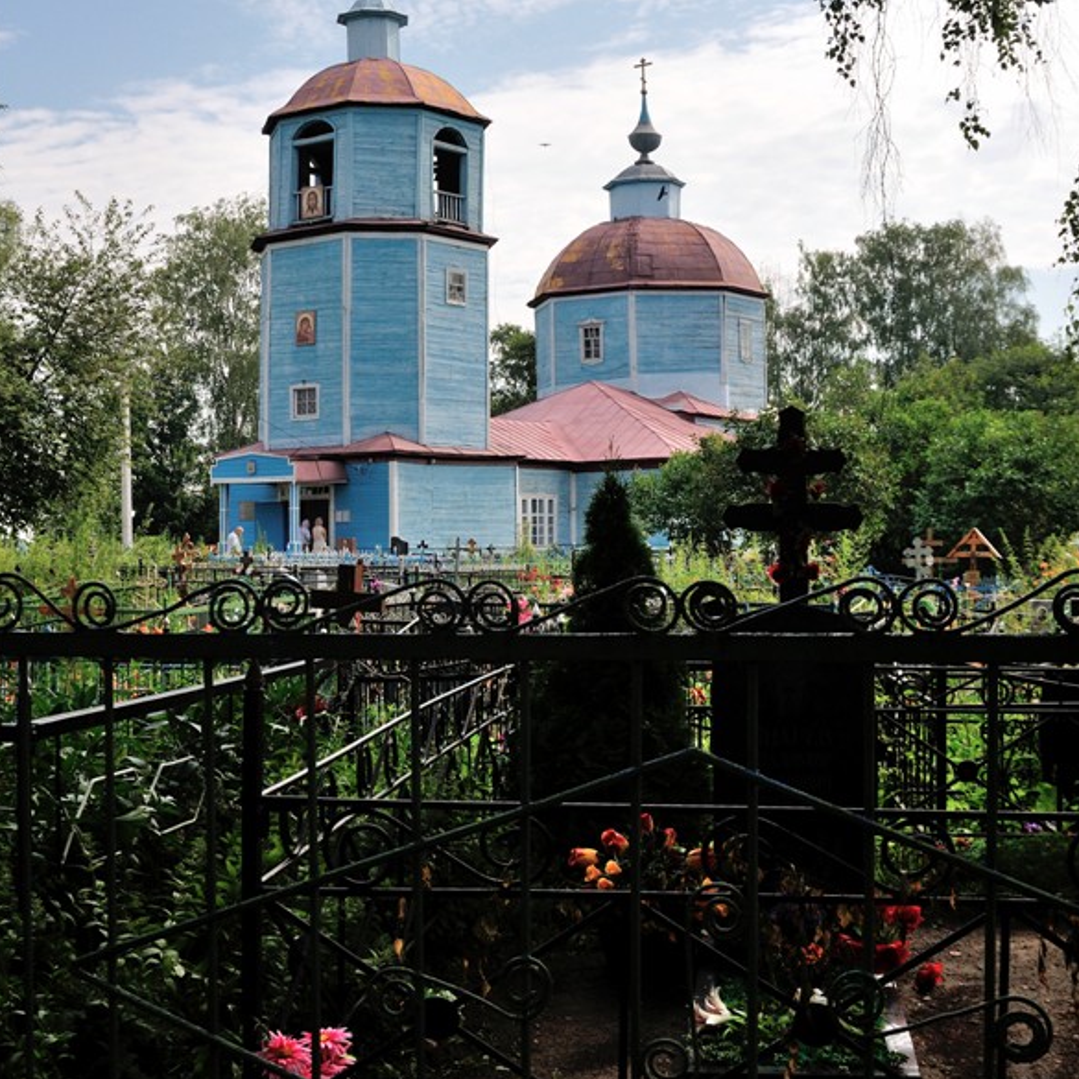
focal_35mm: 47
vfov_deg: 36.1
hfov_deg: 36.1
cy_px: 531
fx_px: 1657
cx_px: 541
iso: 250
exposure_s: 1/800
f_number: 7.1
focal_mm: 24
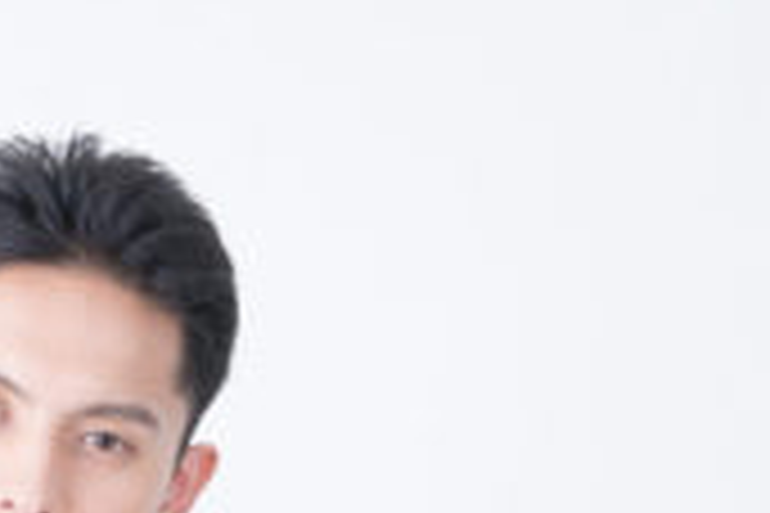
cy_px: 968
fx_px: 5775
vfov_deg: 5.0
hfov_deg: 7.6
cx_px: 563
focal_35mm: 270
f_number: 8
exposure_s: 1/125
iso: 125
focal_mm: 70
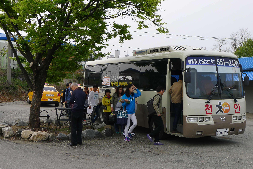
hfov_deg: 39.6
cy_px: 84
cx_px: 126
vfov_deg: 27.0
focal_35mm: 50
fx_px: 351
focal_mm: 10.7
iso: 80
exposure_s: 1/500
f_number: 4
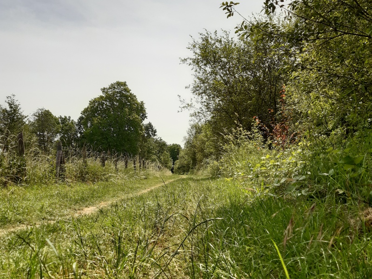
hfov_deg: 67.3
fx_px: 279
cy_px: 140
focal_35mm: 26
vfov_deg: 53.1
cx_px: 186
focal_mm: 3.92
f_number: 1.7
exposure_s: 1/3831
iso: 40
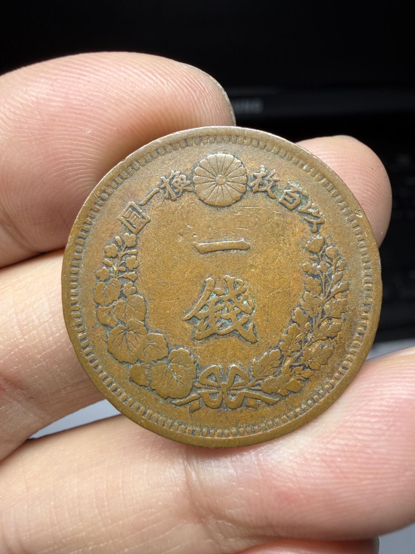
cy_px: 277
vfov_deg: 67.3
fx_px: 416
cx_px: 208
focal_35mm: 26
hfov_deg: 53.1
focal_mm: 2.22
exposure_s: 1/121
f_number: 2.2
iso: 64
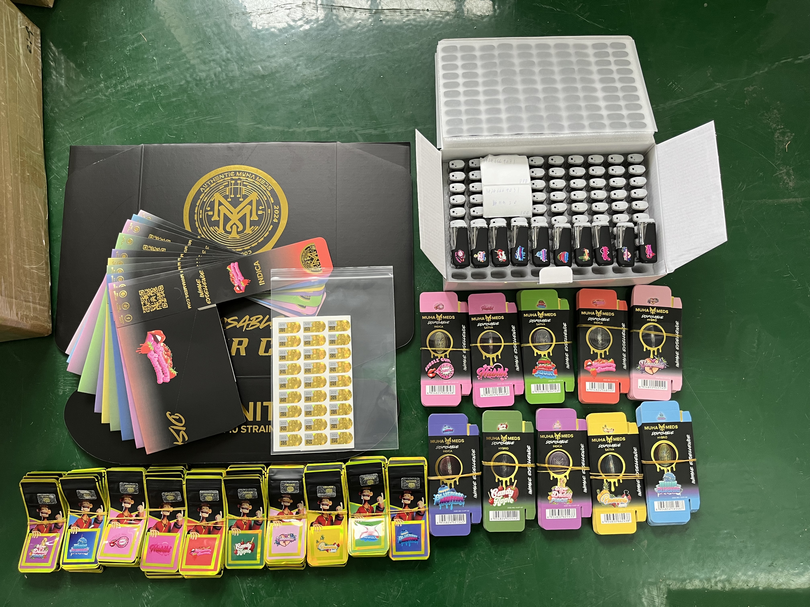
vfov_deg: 53.1
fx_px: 608
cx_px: 405
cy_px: 304
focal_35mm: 26
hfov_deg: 67.3
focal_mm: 5.1
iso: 125
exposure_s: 1/65
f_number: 1.6
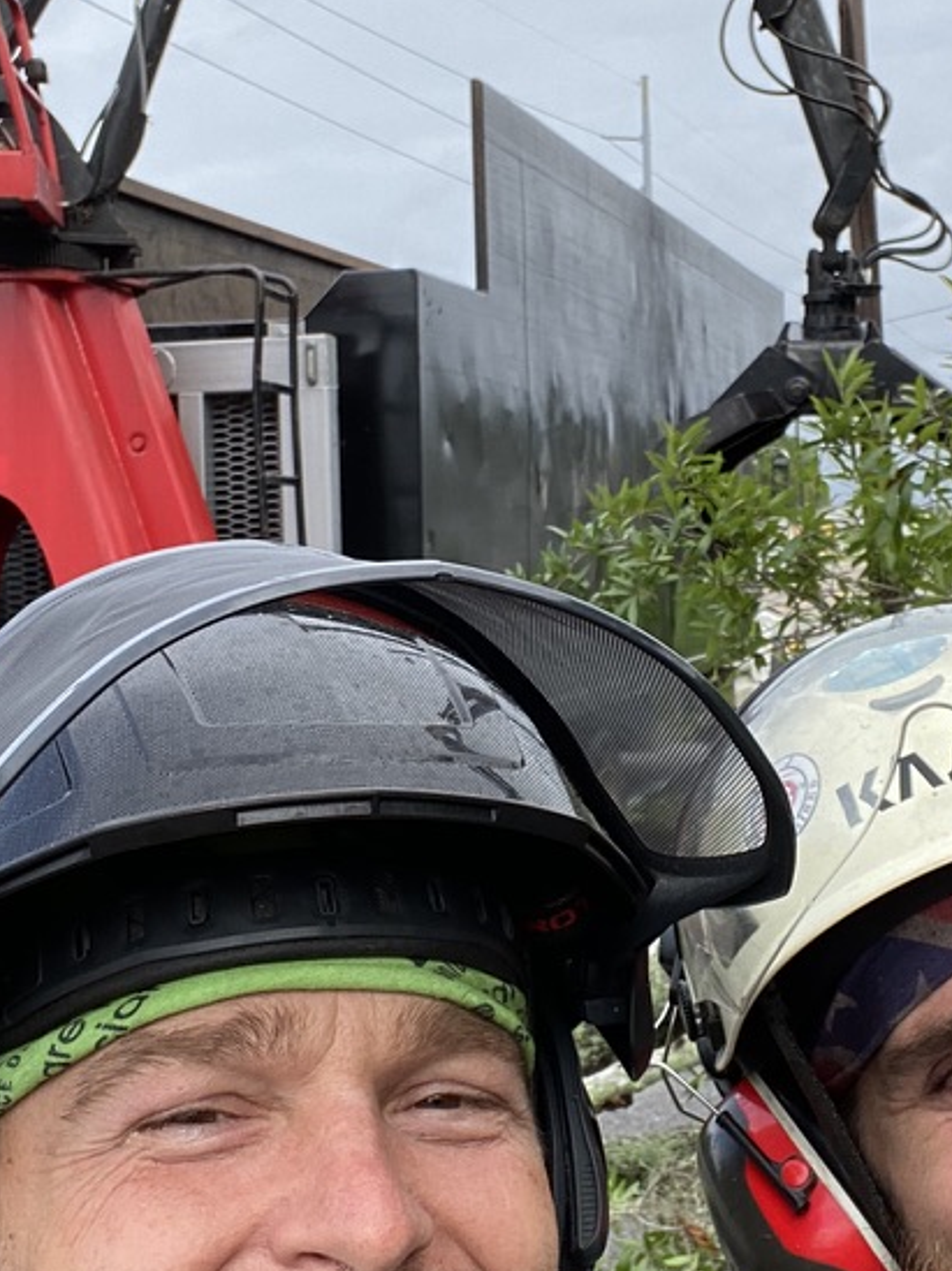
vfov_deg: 34.4
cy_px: 597
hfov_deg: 26.0
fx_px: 2056
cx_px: 607
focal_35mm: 56
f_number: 2.2
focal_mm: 2.71
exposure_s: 1/200
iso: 25
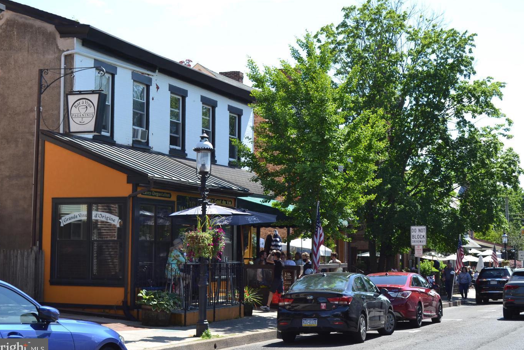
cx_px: 264
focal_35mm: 63
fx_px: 917
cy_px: 174
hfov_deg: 31.9
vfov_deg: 21.6
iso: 100
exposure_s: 1/160
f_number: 6.3
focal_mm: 40
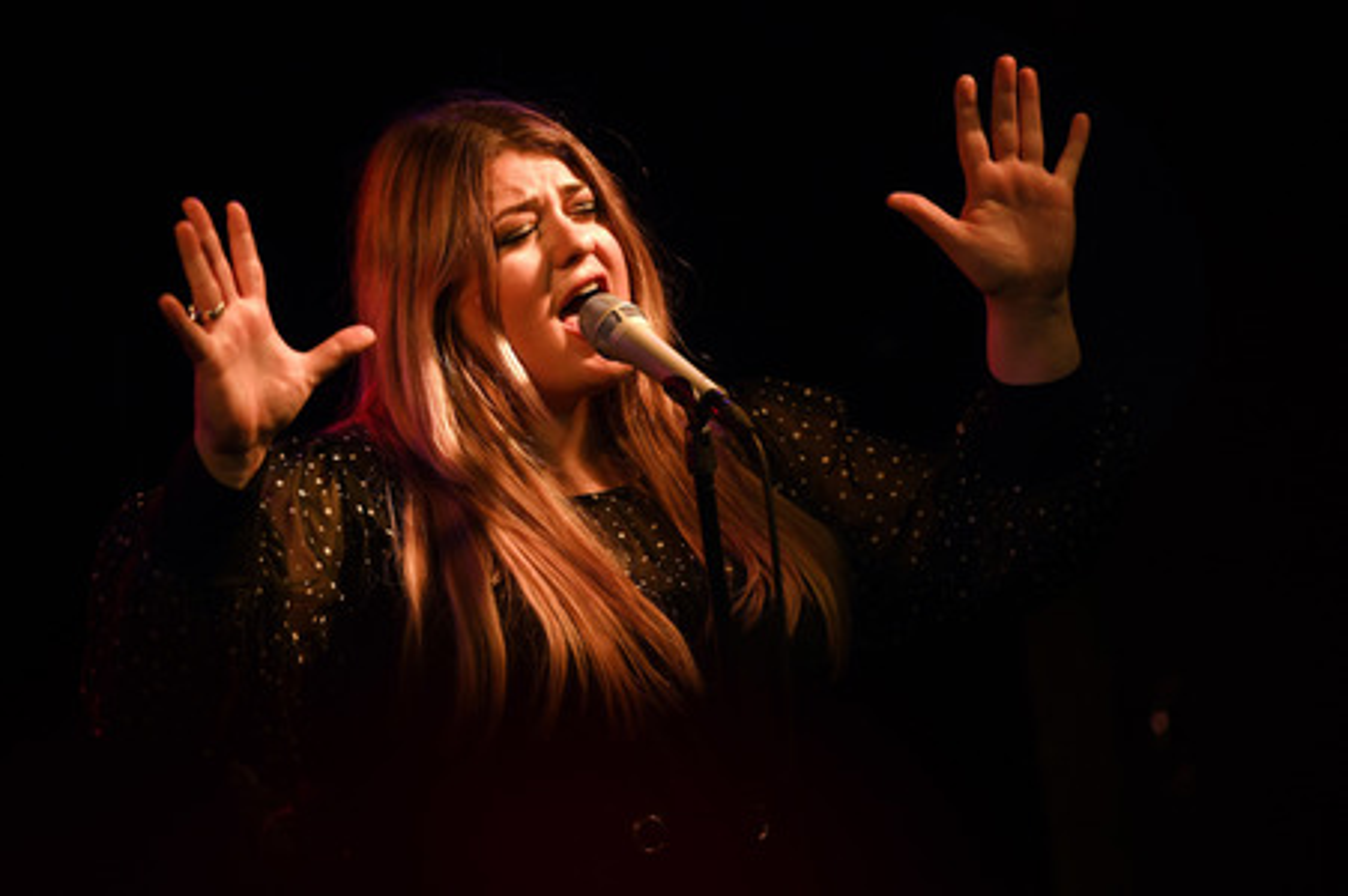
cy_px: 448
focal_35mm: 185
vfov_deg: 7.4
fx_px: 6922
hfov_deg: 11.1
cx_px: 674
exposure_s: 1/250
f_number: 3.2
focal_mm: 185
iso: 2000
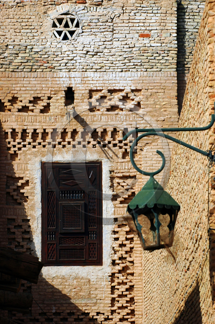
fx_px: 2086
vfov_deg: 8.9
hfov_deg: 5.9
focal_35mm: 232
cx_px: 108
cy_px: 162
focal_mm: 155
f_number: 11
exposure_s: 1/320
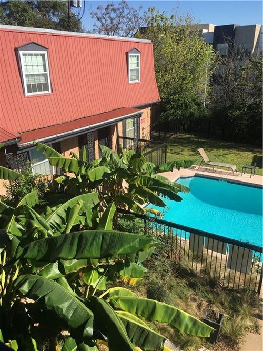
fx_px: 294
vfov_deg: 61.7
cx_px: 132
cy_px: 176
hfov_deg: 48.2
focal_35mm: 29
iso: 25
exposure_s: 1/1221
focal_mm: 4.15
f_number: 2.2
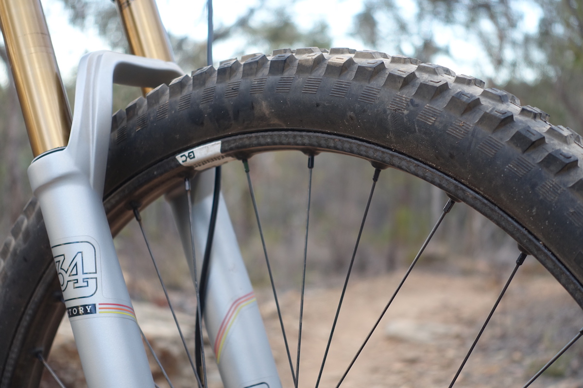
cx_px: 292
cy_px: 194
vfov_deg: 19.5
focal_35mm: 70
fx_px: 1134
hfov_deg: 28.8
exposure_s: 1/80
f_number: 2.8
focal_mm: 25.7
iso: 160
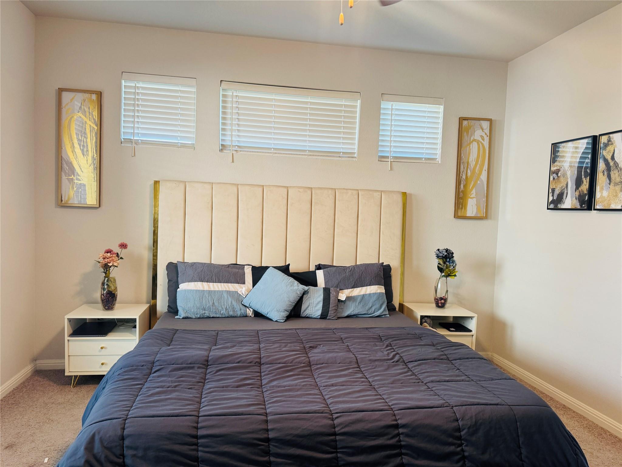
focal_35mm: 24
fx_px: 431
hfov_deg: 71.6
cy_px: 234
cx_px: 311
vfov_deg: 56.8
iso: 160
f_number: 1.78
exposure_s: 1/120
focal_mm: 6.76
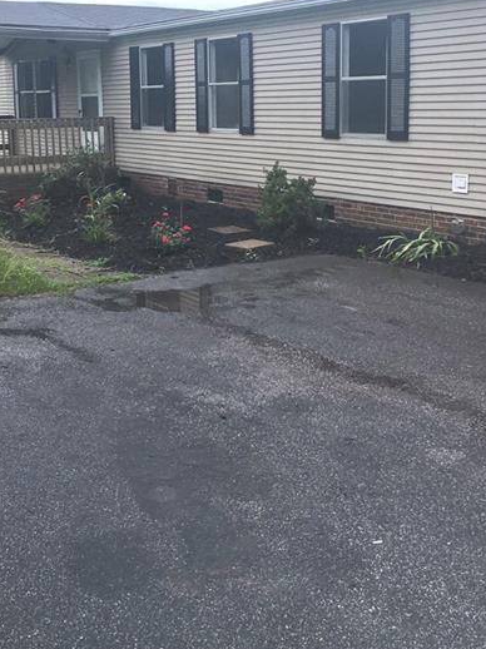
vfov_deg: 43.1
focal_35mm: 43
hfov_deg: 33.5
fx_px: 806
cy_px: 207
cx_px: 217
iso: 25
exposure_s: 1/1241
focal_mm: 4.15
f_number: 2.2
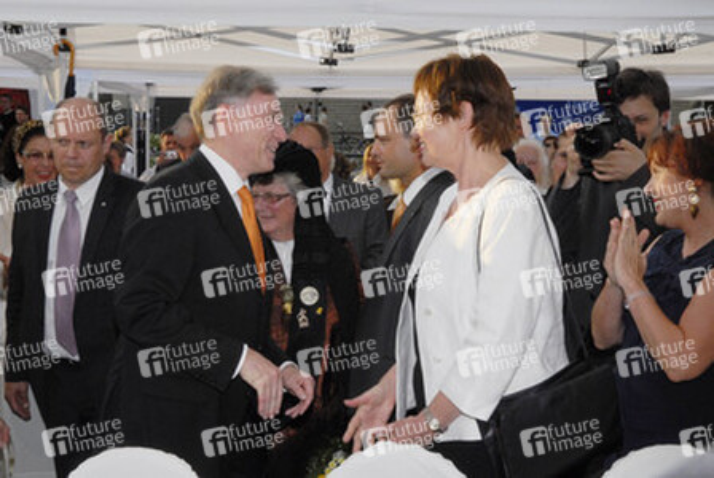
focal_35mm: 66
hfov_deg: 30.5
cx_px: 357
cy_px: 239
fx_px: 1311
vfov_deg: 20.7
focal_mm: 44
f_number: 18
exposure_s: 1/160
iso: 640
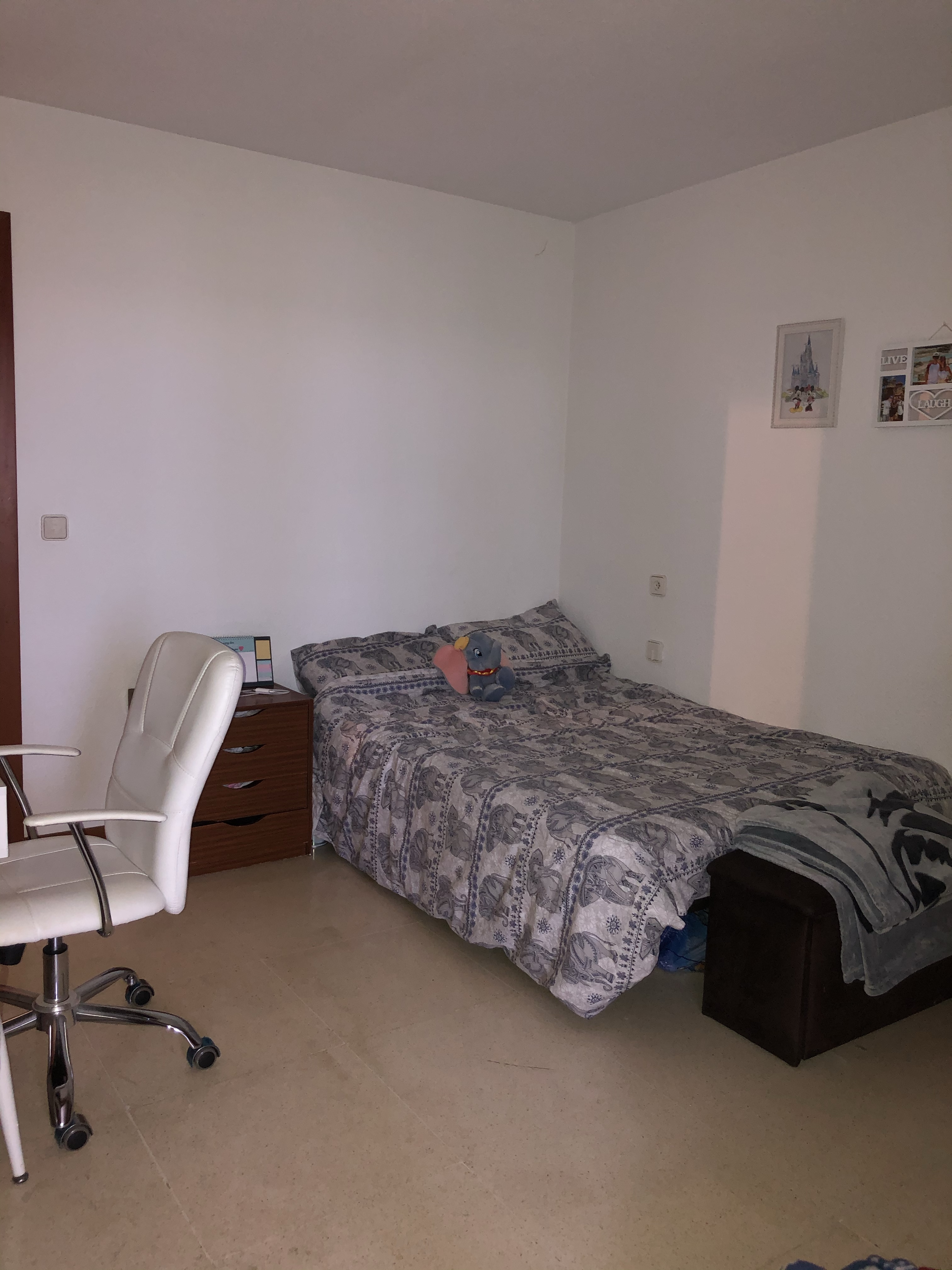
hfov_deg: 49.7
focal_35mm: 28
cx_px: 476
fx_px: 1027
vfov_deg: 63.4
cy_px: 635
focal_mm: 3.99
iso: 100
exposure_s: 1/12
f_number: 1.8
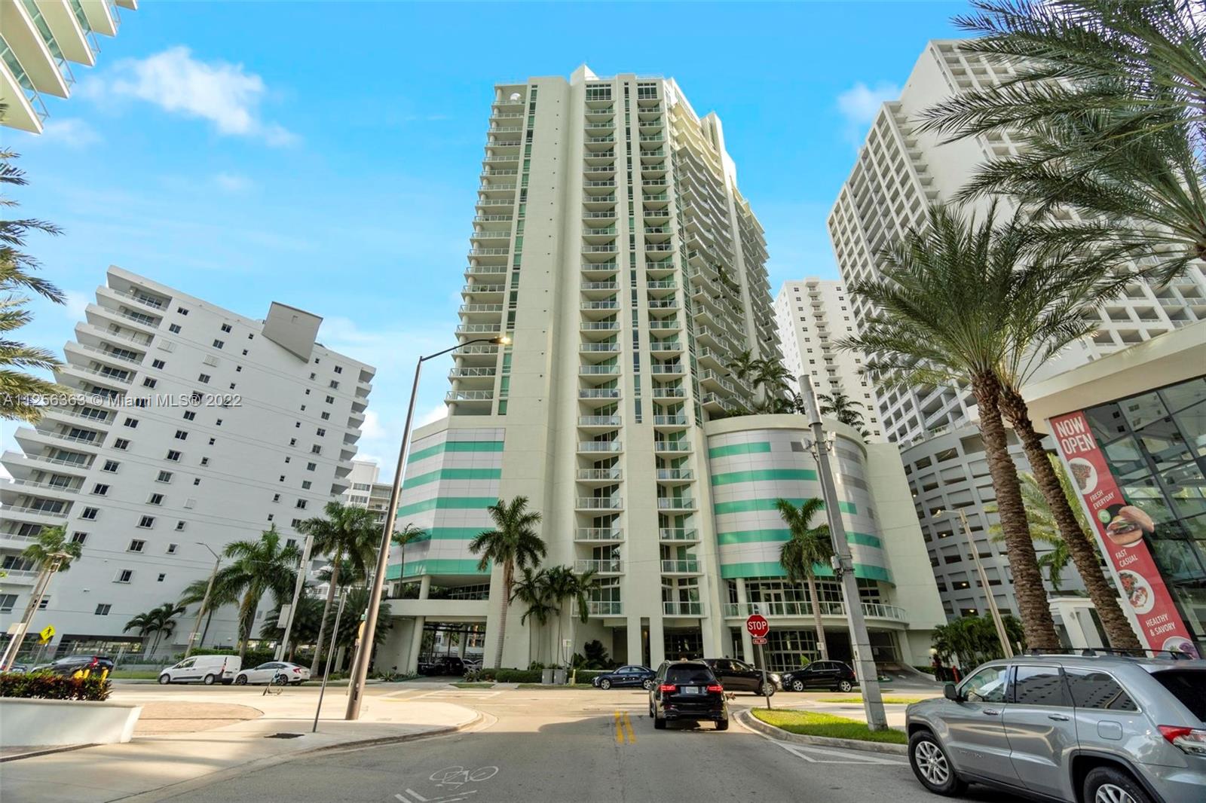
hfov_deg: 100.4
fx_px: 502
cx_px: 603
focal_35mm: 15
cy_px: 402
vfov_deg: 77.3
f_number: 4.5
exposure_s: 1/100
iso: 100
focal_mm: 10
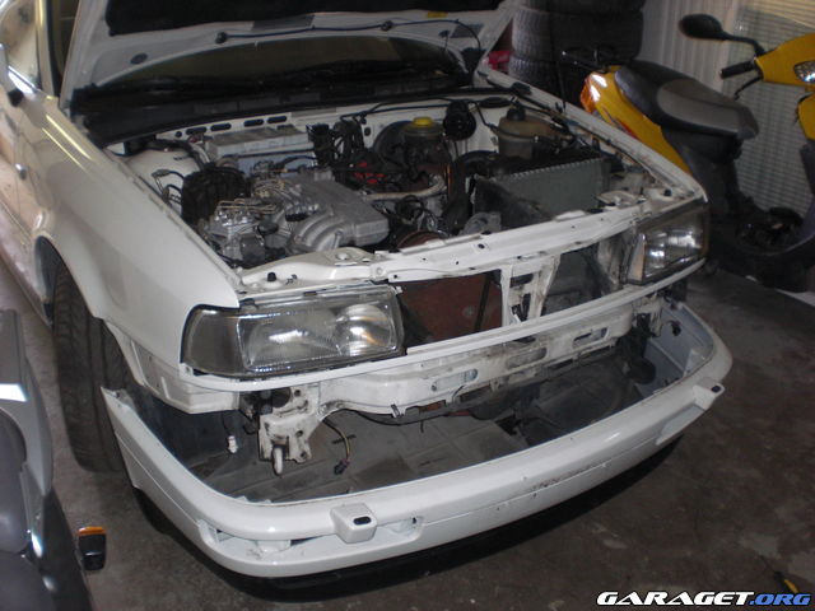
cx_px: 408
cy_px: 306
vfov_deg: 37.7
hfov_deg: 49.0
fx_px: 895
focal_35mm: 38
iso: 200
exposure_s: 1/60
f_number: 3.1
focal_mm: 6.3
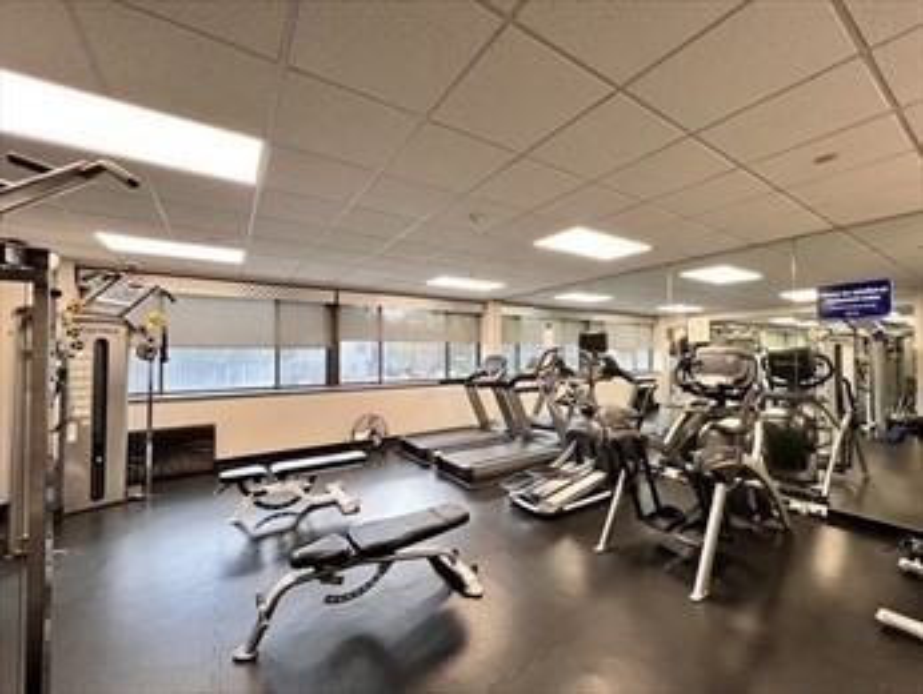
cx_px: 462
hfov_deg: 106.1
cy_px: 347
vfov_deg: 90.0
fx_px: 347
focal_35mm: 13
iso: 125
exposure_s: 1/60
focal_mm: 1.57
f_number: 1.8
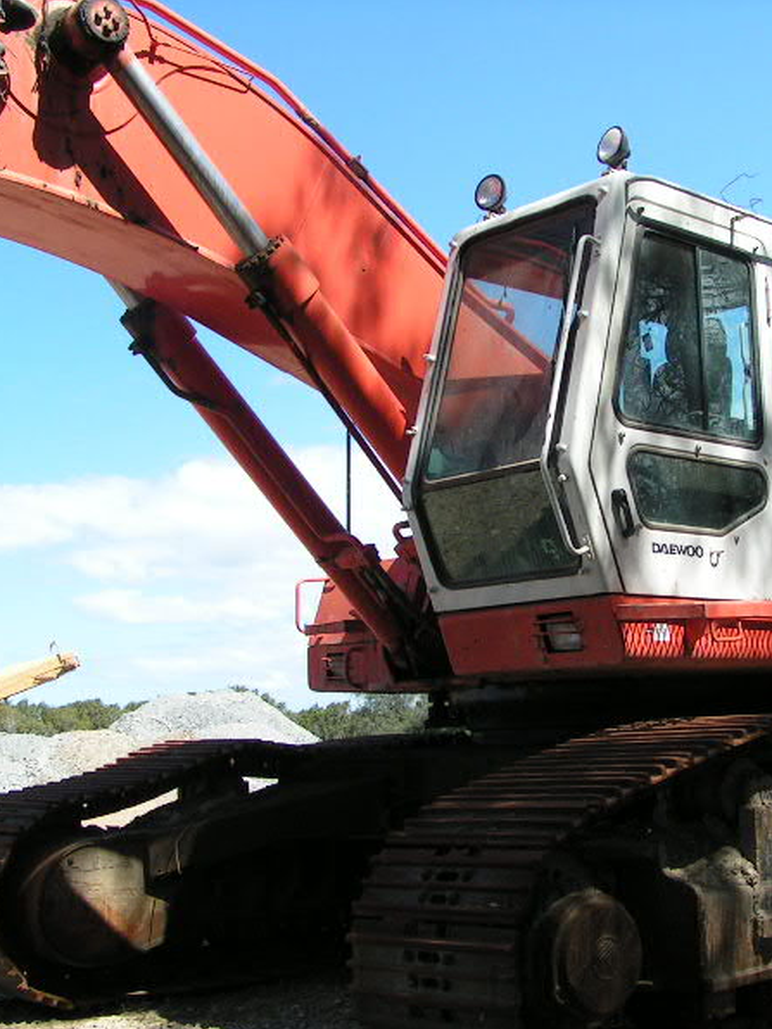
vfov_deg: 37.5
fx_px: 1517
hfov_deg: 28.3
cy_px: 516
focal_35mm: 51
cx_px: 542
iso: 50
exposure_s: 1/320
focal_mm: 5.8
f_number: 5.6
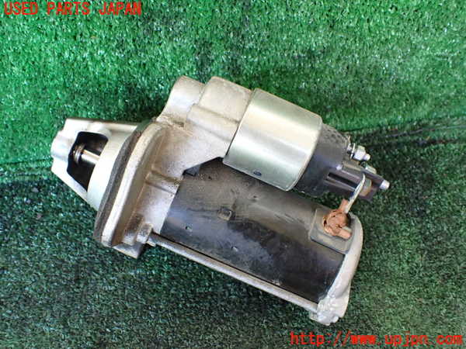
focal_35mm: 30
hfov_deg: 60.0
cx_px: 233
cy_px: 174
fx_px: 404
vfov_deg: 46.8
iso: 800
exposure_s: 1/80
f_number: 2.3
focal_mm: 5.4
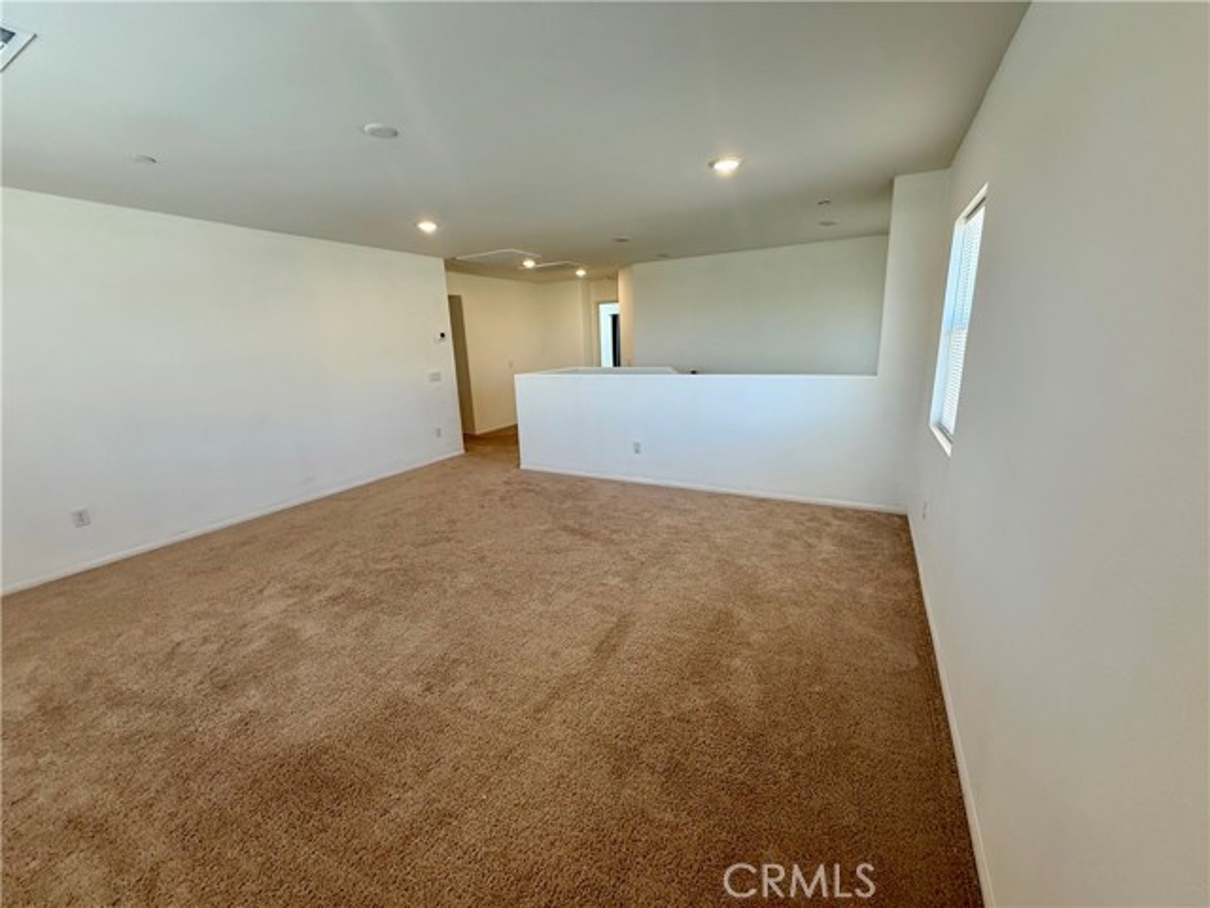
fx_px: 489
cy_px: 454
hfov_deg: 102.1
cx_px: 605
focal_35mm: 14
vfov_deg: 85.7
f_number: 2.2
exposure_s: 1/120
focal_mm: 2.22
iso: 100
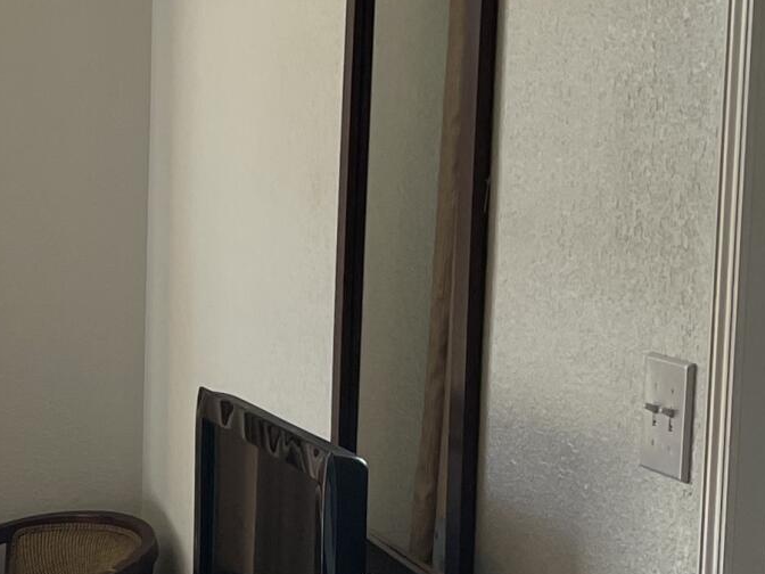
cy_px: 542
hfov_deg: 14.9
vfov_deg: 12.6
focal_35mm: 116
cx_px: -600
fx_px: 2564
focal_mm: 4.2
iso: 40
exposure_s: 1/120
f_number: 1.6
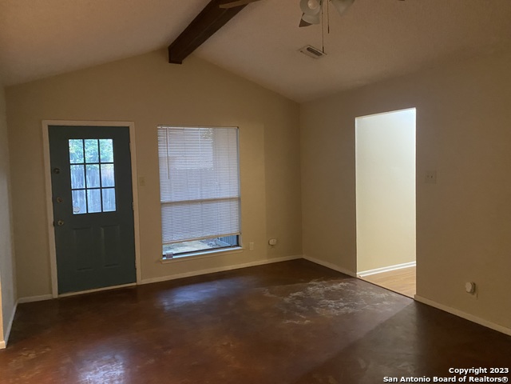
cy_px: 192
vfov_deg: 53.1
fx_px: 384
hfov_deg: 67.3
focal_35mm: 26
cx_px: 256
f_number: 1.8
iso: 640
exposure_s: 1/30
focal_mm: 4.25
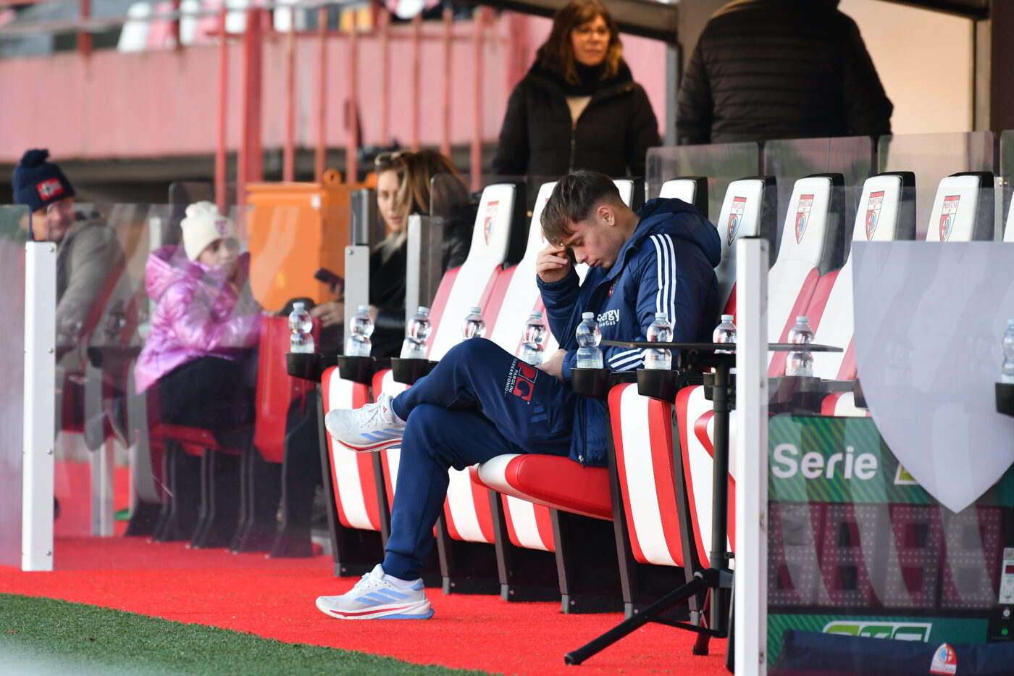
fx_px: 8448
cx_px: 507
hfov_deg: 6.9
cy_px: 338
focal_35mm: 300
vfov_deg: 4.6
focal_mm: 200
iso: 640
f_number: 3.5
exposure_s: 1/800
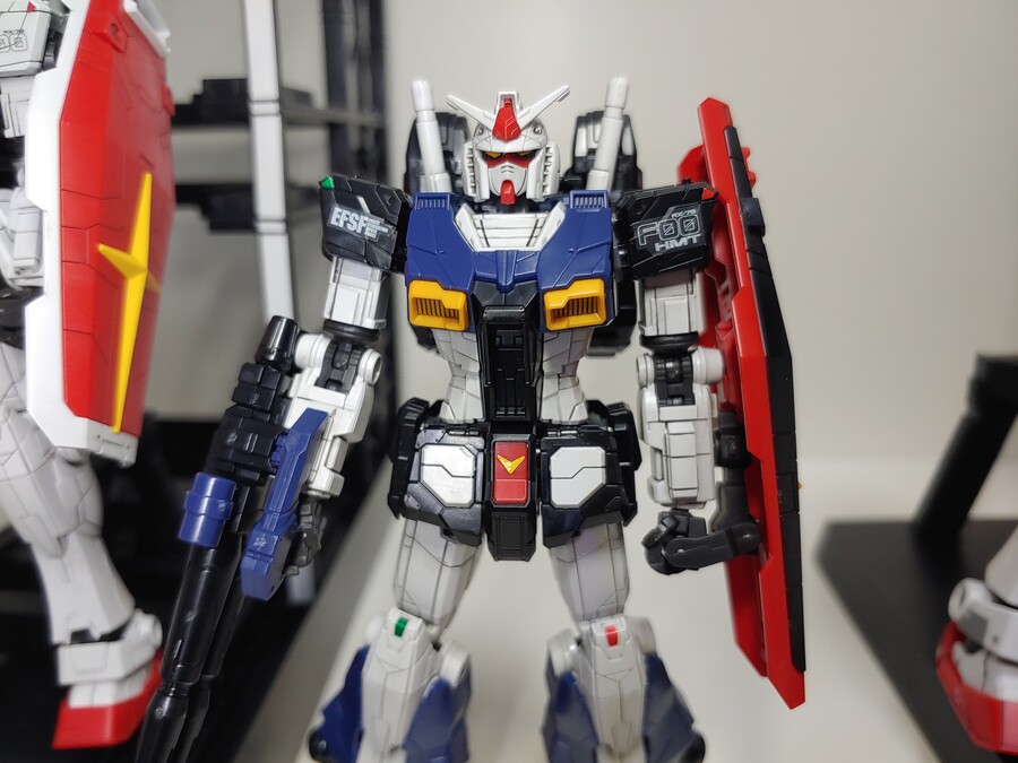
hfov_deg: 69.4
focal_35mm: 25
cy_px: 382
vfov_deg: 54.9
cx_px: 509
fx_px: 735
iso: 50
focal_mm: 4.23
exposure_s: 1/120
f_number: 1.5
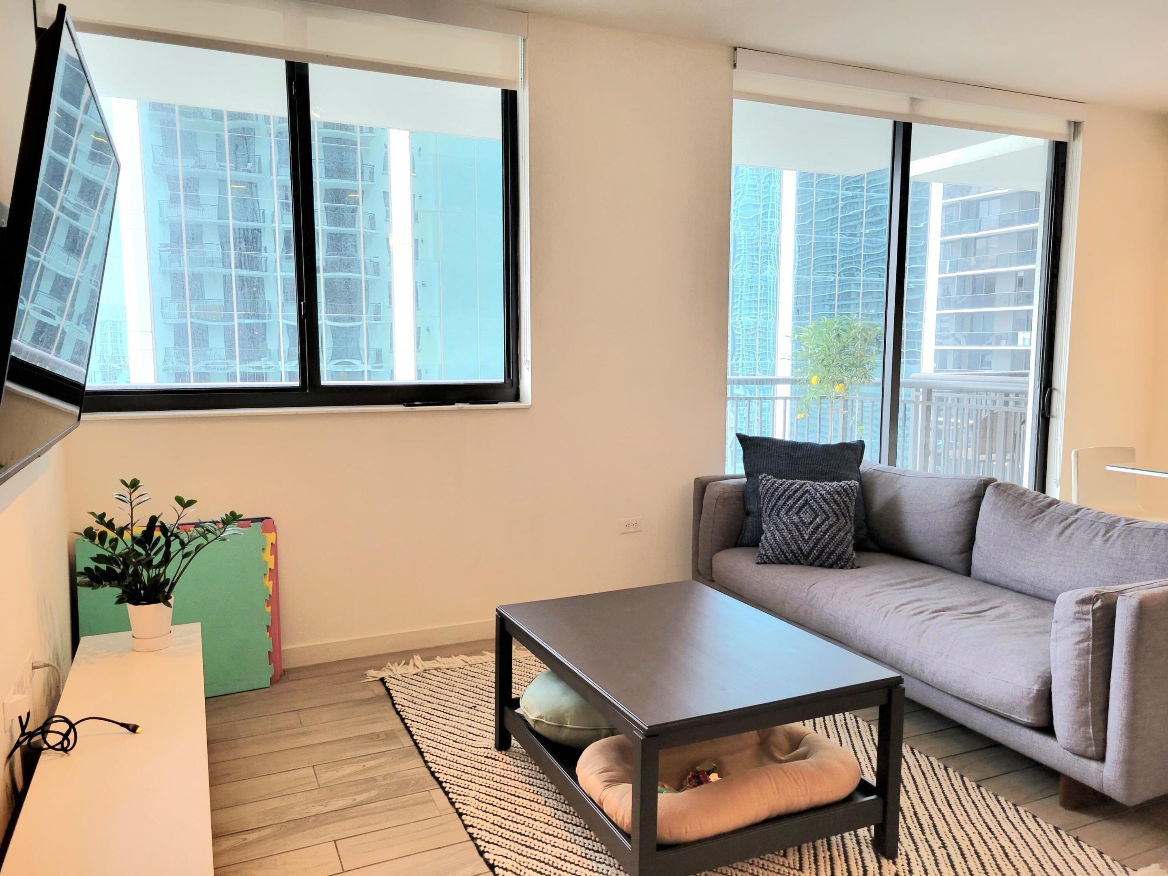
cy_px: 438
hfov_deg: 67.3
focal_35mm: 26
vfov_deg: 53.1
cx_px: 584
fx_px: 877
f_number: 1.8
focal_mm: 5.4
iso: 160
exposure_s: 1/120
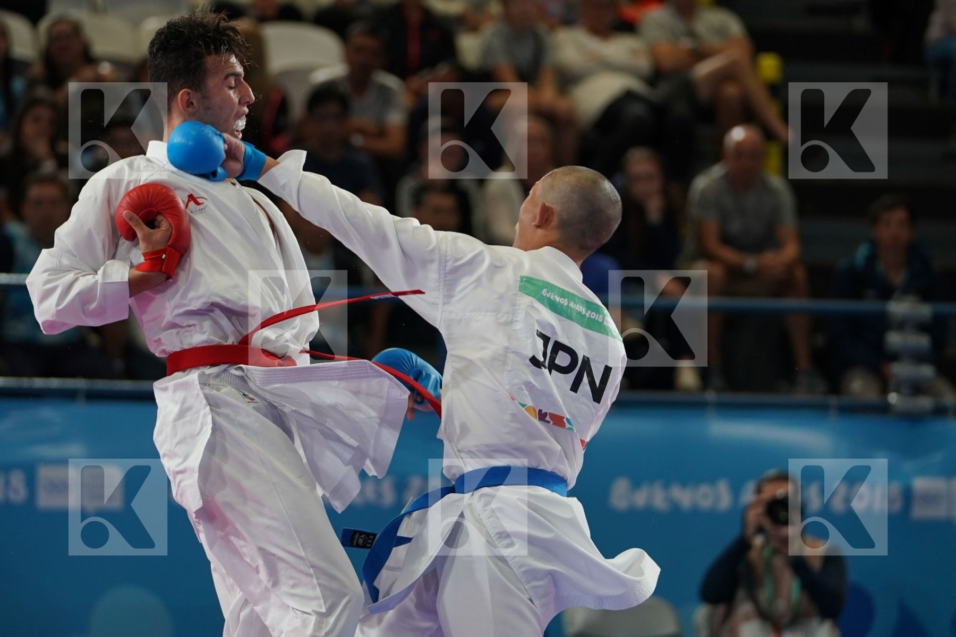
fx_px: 5497
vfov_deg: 6.6
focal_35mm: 207
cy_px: 318
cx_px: 478
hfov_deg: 9.9
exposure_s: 1/1000
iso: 1000
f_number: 2.8
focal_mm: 138
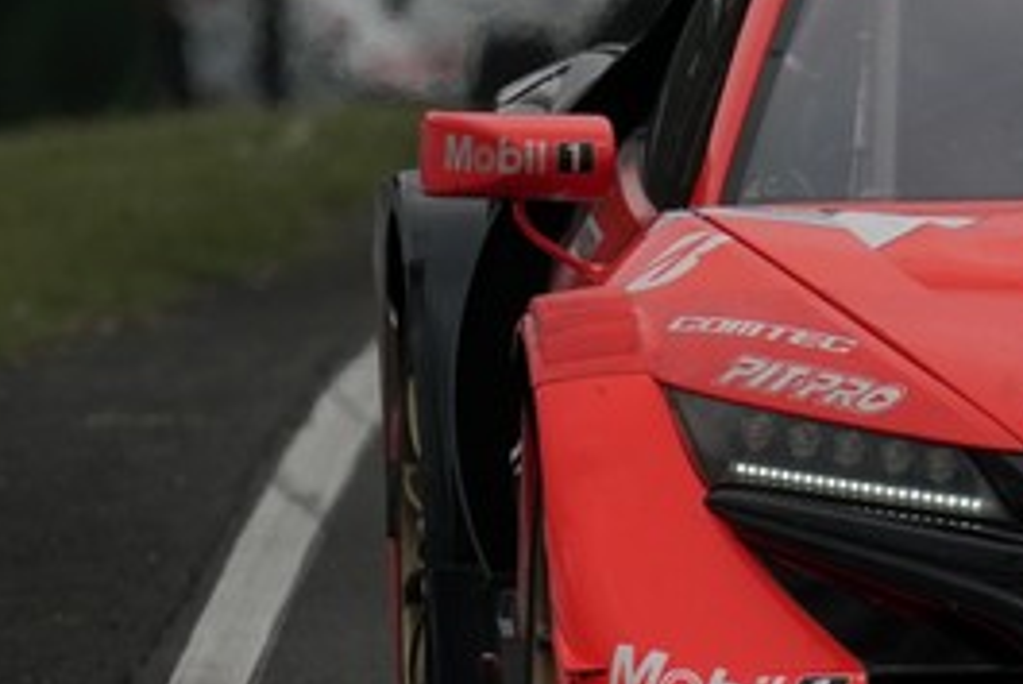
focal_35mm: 2283
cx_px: 1359
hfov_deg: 0.9
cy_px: 135
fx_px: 64908
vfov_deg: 0.6
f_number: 10
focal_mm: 840
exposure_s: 1/800
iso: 640
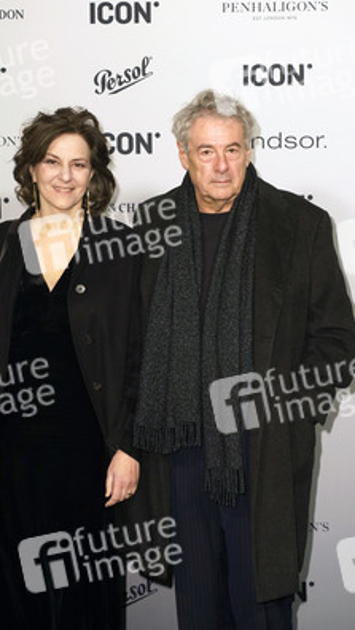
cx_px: 146
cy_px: 317
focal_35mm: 73
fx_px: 1221
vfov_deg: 29.0
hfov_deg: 16.5
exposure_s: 1/160
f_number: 5.6
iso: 1600
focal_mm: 69
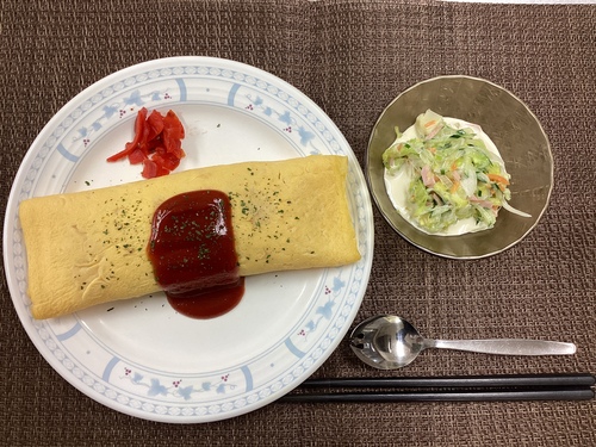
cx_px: 298
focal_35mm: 31
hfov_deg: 58.4
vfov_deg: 45.4
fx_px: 534
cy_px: 224
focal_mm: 3.3
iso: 80
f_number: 2.4
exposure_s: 1/60
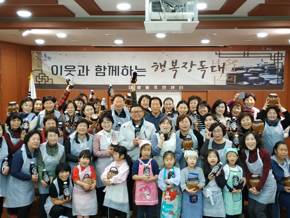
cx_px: 145
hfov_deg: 71.6
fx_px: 201
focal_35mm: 24
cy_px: 109
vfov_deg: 56.8
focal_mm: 3.94
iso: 200
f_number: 1.9
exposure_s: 1/30
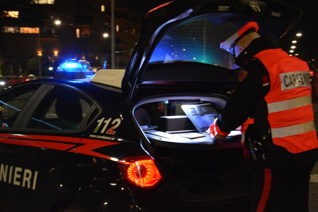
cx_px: 159
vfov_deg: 21.6
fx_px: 556
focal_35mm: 63
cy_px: 106
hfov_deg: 31.9
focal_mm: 42
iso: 3200
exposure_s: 1/25
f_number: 4.8
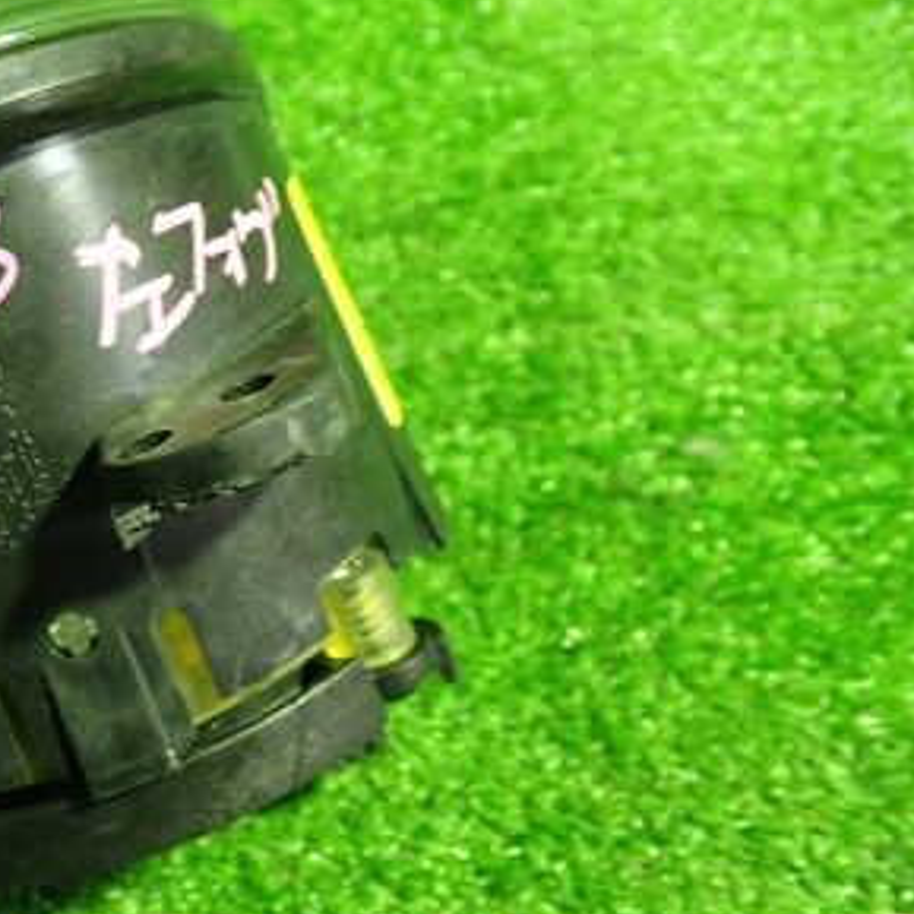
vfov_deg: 31.1
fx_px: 1643
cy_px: 408
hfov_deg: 29.5
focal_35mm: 55
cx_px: 47
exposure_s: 1/30
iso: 500
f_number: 2.3
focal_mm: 5.4
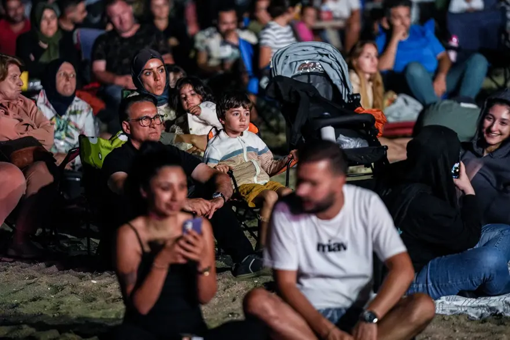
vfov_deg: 6.9
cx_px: 255
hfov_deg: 10.3
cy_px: 170
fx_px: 2832
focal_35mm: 200
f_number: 2.8
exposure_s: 1/13
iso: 2500
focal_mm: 200
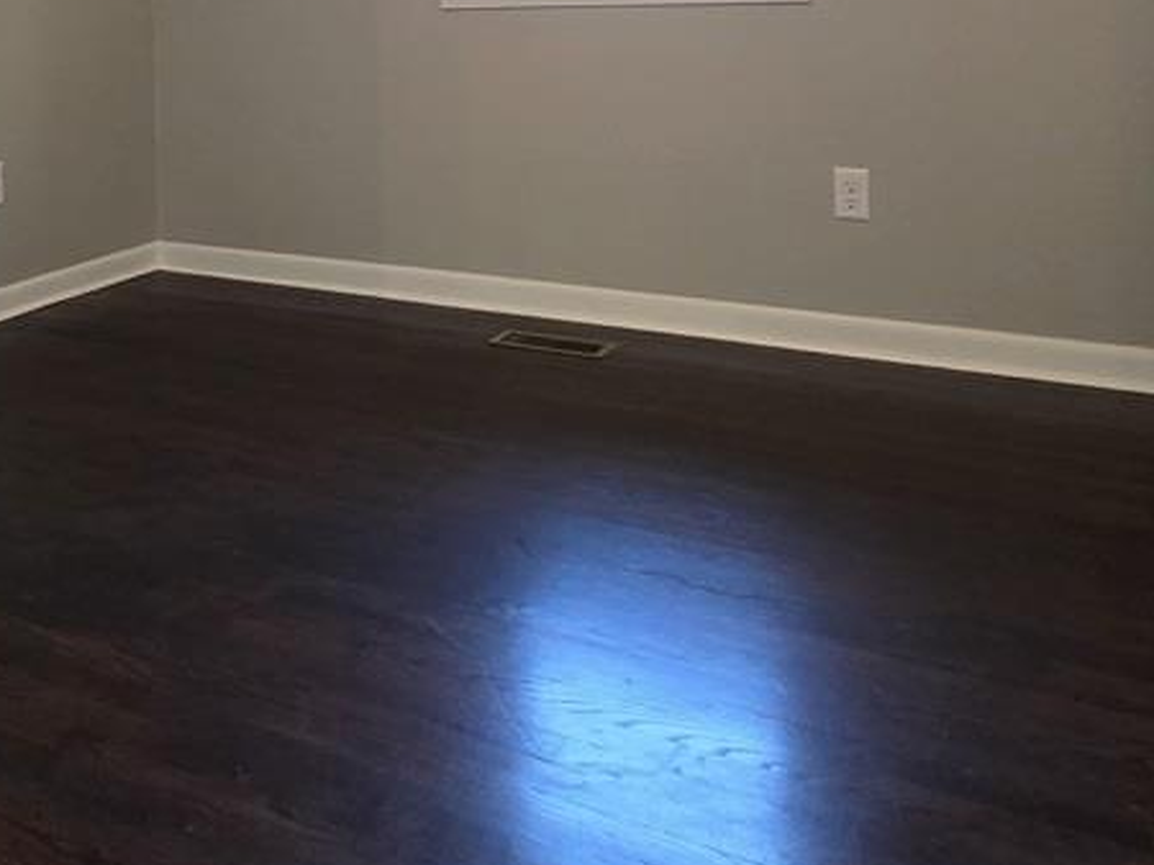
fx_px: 1233
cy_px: 0
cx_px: 213
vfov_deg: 35.0
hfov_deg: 47.2
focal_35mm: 37
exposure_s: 1/60
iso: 320
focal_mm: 2.2
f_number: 1.9
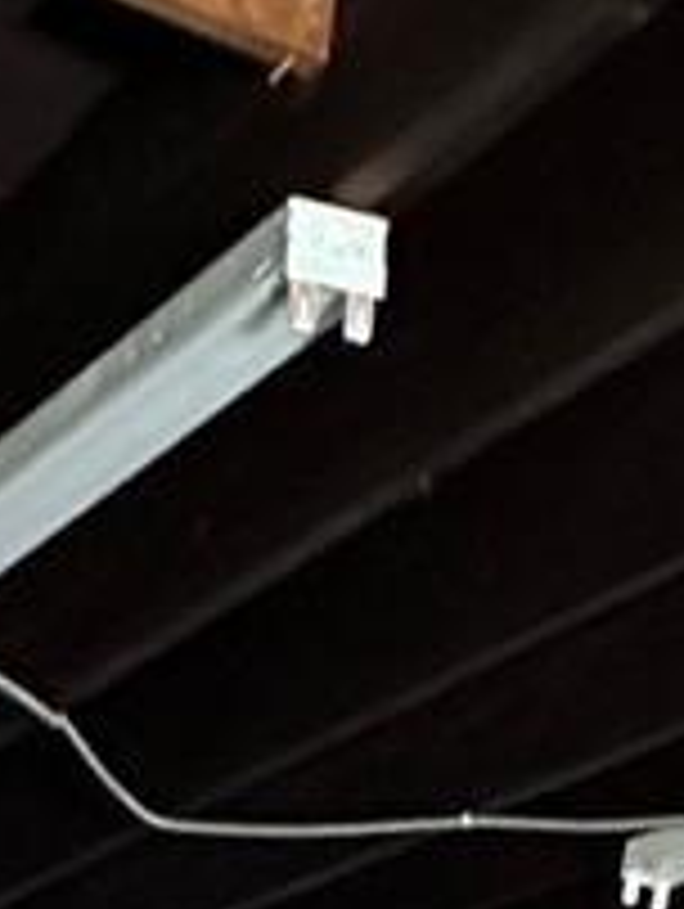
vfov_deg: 13.3
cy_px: 2408
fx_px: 2182
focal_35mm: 83
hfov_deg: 17.2
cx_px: -63
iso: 1000
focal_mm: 2.22
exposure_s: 1/60
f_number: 2.2
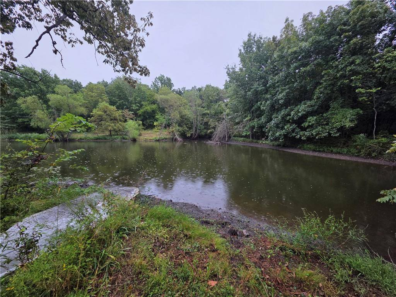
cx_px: 198
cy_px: 148
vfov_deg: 89.9
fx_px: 149
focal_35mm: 13
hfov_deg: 106.2
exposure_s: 1/275
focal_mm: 2.2
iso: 40
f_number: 1.9
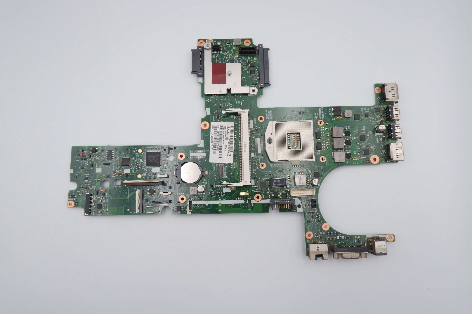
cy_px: 157
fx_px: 302
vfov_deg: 55.1
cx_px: 236
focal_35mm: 23
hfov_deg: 76.1
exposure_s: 1/420
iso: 1250
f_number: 7.1
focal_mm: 15
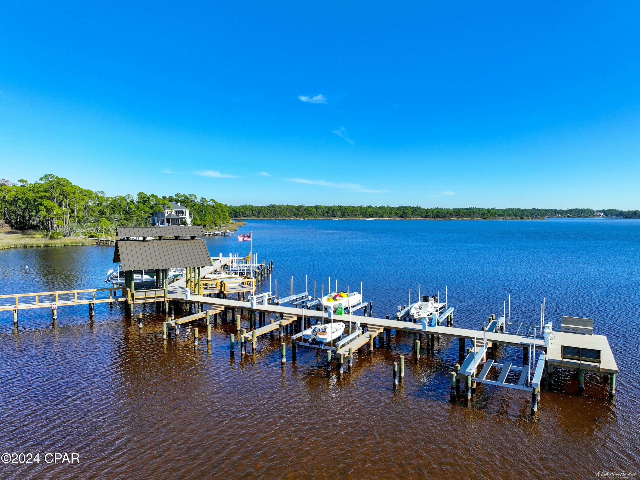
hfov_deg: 71.6
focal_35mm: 24
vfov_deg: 56.8
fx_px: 444
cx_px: 320
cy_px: 240
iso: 130
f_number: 2.8
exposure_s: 1/1250
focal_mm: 12.29
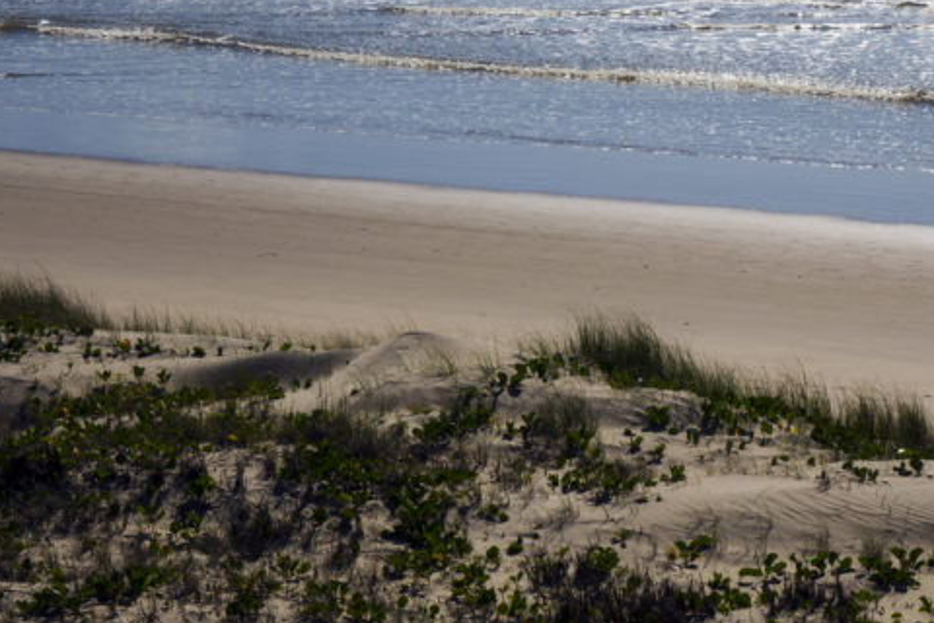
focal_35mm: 130
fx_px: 3373
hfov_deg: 15.7
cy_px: 137
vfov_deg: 10.5
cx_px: 704
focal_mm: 28.47
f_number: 10
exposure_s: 1/400
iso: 80
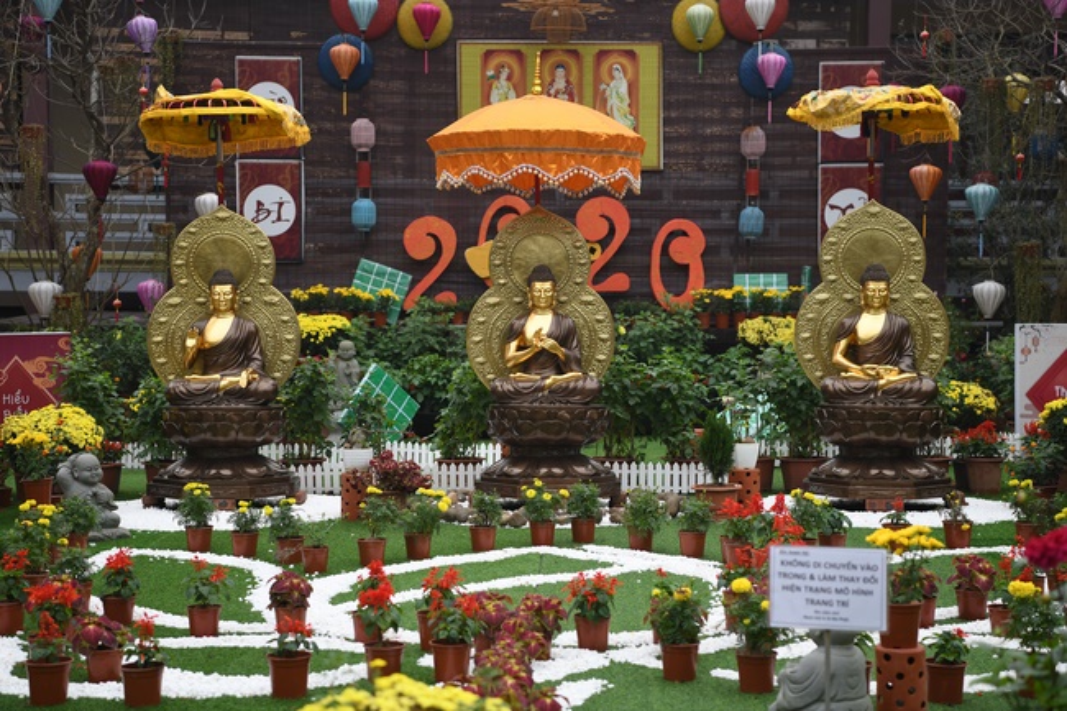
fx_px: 2074
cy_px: 356
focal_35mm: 70
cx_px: 534
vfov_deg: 19.4
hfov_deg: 28.9
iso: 500
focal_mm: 70
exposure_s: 1/500
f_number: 3.5
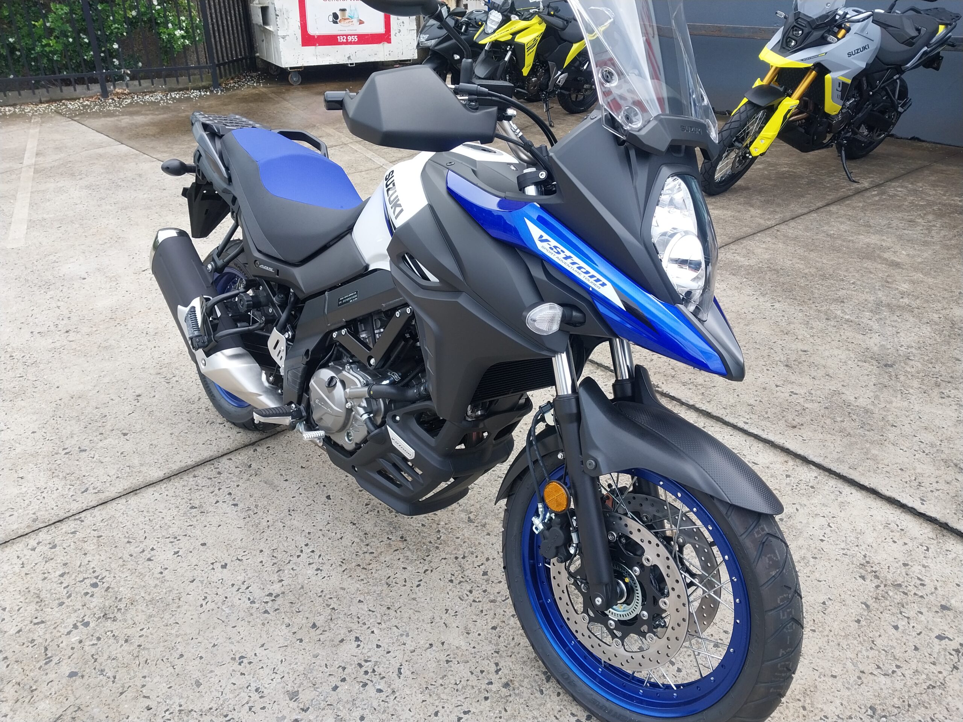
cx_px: 482
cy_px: 361
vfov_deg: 53.1
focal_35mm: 26
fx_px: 723
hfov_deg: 67.3
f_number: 1.8
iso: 20
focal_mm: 4
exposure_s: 1/173
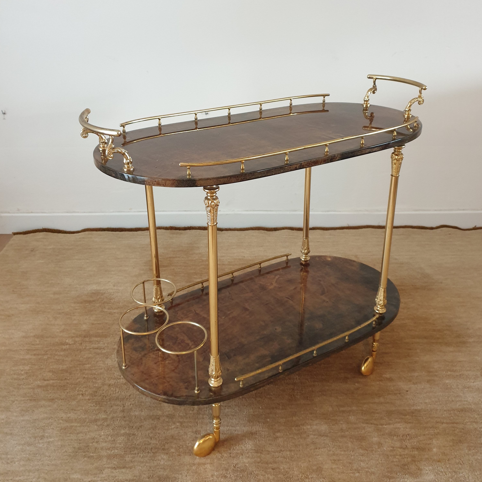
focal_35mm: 31
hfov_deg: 52.5
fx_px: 488
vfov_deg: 52.1
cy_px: 187
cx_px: 243
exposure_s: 1/50
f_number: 1.5
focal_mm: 4.3
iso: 320
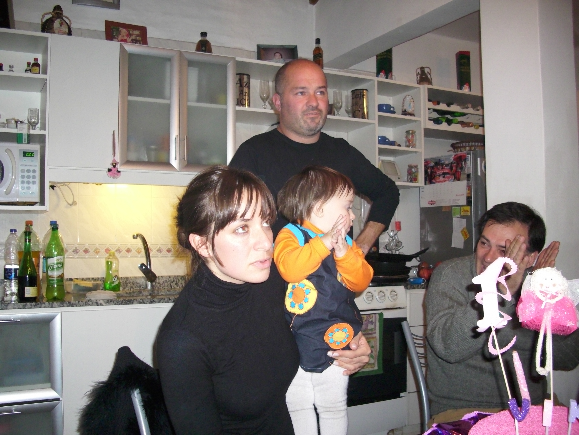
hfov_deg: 58.4
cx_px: 290
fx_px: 519
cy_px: 218
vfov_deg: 45.4
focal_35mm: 31
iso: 200
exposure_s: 1/60
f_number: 2.8
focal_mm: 6.2
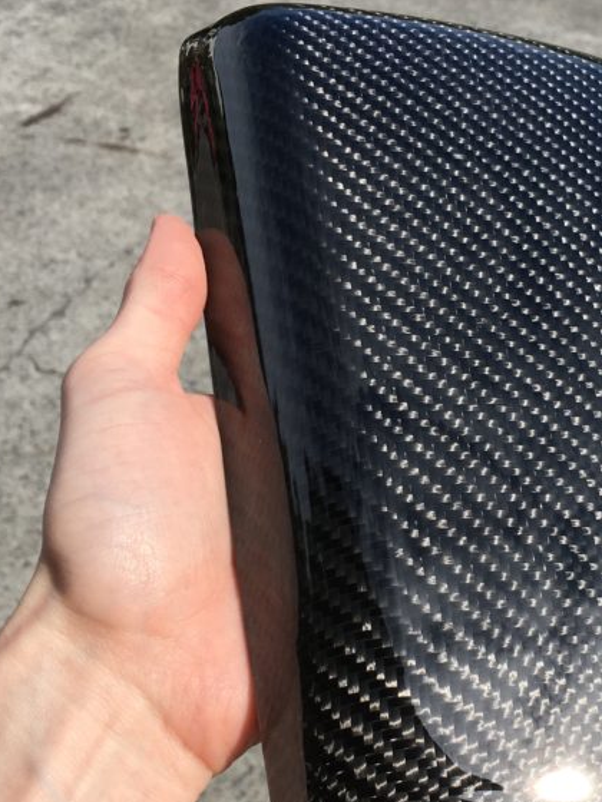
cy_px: 491
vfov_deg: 36.0
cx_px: 489
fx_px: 1229
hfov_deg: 27.0
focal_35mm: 53
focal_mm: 4.15
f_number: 2.2
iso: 25
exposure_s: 1/1326
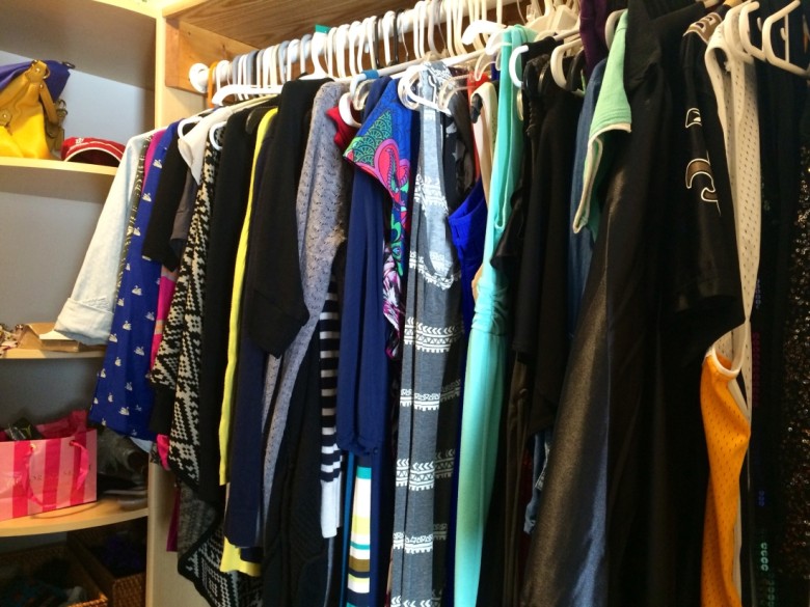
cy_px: 304
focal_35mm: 30
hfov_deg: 60.0
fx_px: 702
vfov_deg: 46.8
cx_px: 405
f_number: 2.2
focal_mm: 4.12
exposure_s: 1/30
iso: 200
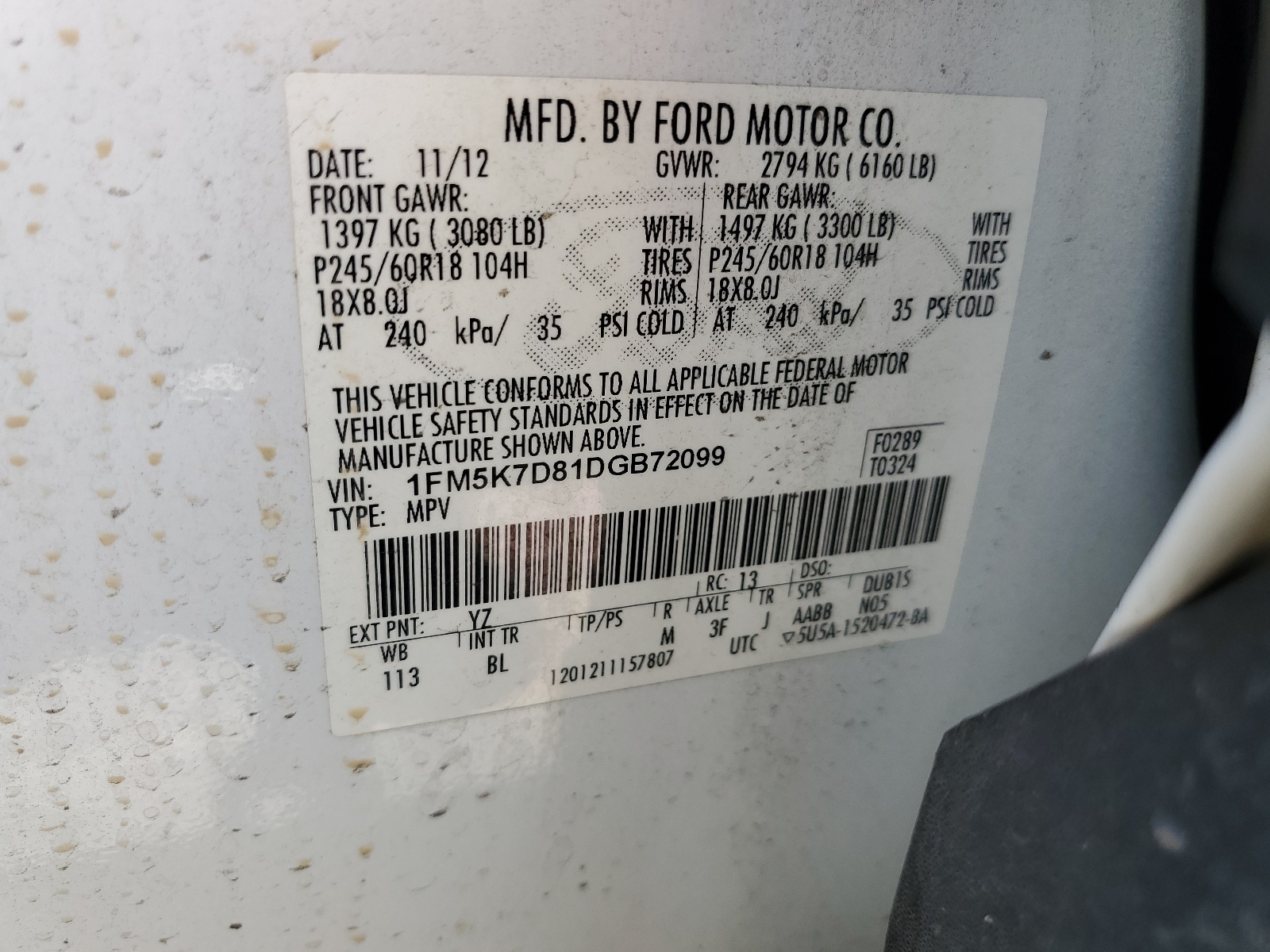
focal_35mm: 26
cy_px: 476
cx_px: 635
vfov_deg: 53.1
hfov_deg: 67.3
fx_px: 954
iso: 50
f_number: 1.5
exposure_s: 1/250
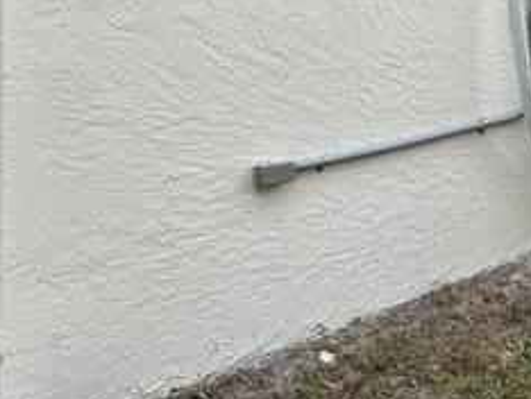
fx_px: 1090
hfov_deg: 27.2
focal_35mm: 71
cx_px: 361
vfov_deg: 19.1
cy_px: -134
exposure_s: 1/572
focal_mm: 5.7
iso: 50
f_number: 1.5
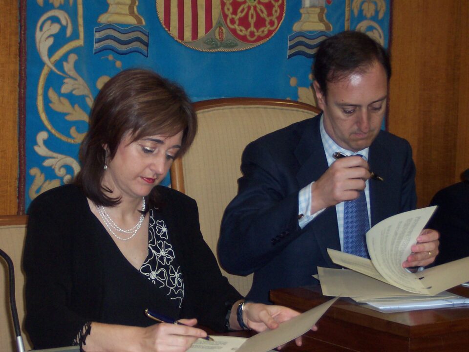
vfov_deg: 13.0
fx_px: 1545
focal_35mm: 114
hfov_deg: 17.3
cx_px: 234
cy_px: 176
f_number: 4
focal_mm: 17.6
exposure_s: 1/90
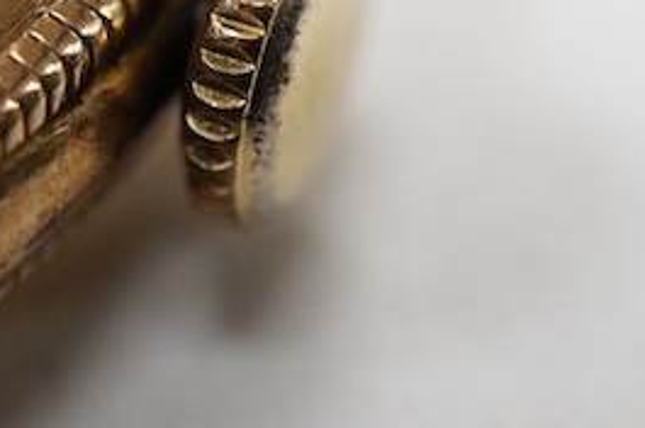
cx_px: 229
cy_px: 10
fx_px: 2738
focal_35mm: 153
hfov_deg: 13.4
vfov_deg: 8.9
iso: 1250
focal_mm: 30
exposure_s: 1/125
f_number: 10
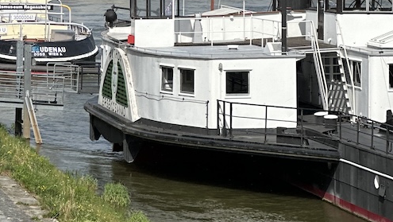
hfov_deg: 11.2
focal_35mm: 192
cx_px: 57
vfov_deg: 6.3
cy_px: -70
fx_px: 2002
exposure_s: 1/1553
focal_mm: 9
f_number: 2.8
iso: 32
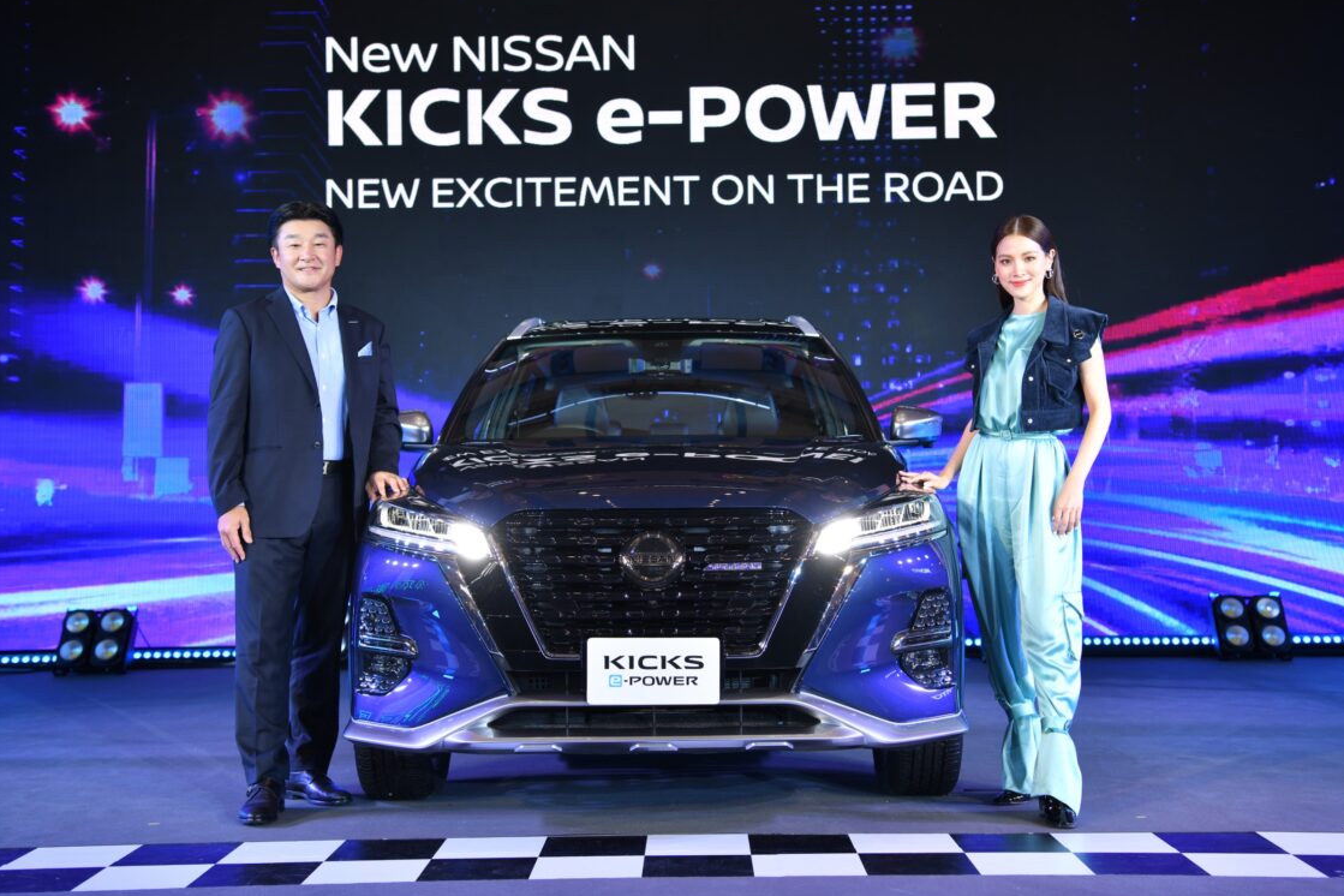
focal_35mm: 46
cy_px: 435
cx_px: 699
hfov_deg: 42.7
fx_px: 1717
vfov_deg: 29.2
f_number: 4
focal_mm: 44
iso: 400
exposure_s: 1/160
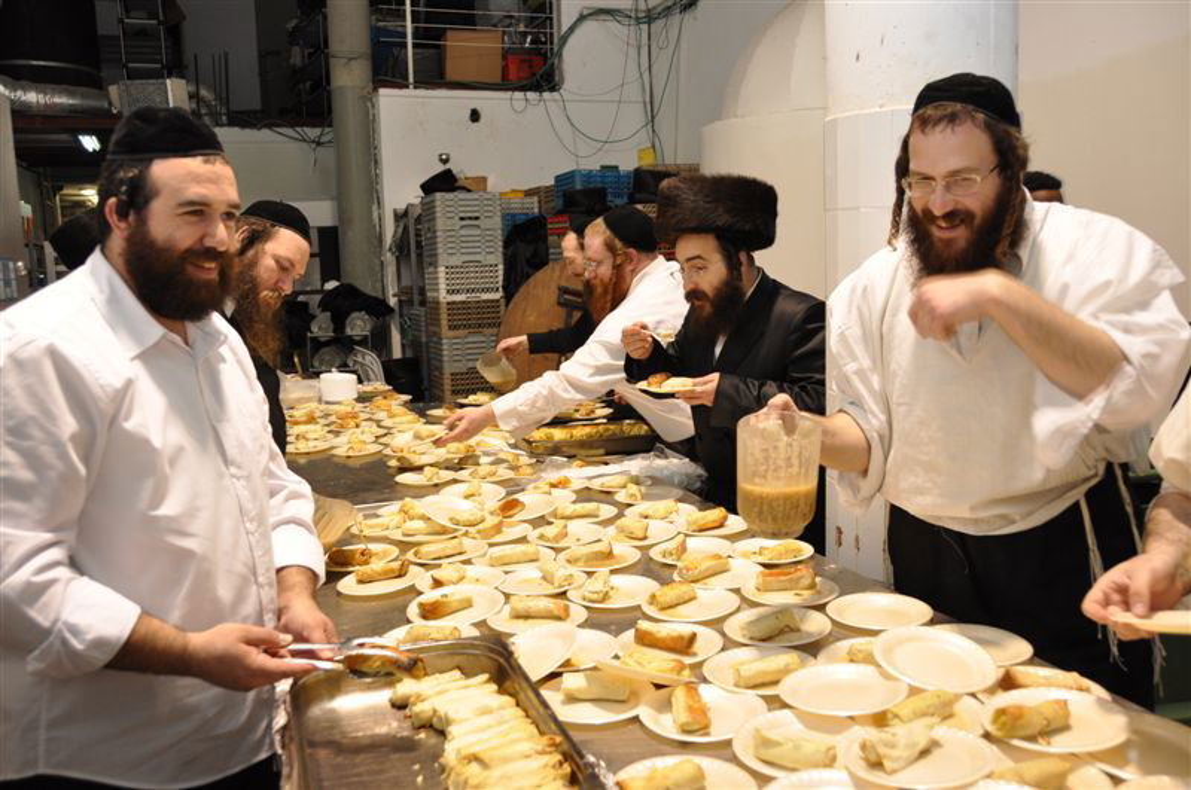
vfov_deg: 43.5
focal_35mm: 30
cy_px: 395
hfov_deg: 62.0
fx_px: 991
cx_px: 596
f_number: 4
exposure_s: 1/60
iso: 640
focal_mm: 20
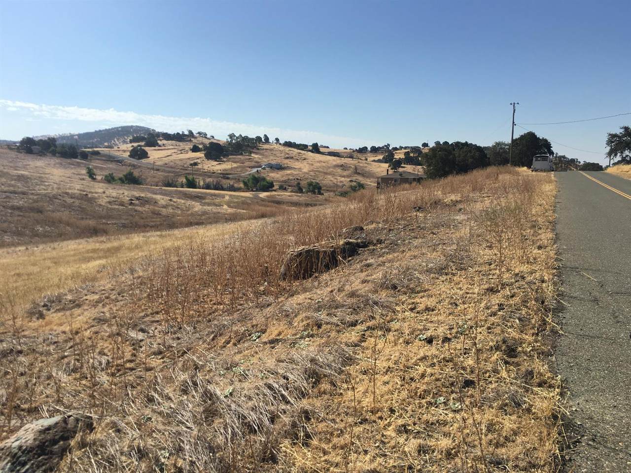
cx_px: 316
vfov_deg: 48.2
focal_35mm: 29
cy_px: 236
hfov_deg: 61.7
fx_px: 528
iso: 25
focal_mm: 4.15
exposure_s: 1/2262
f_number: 2.2
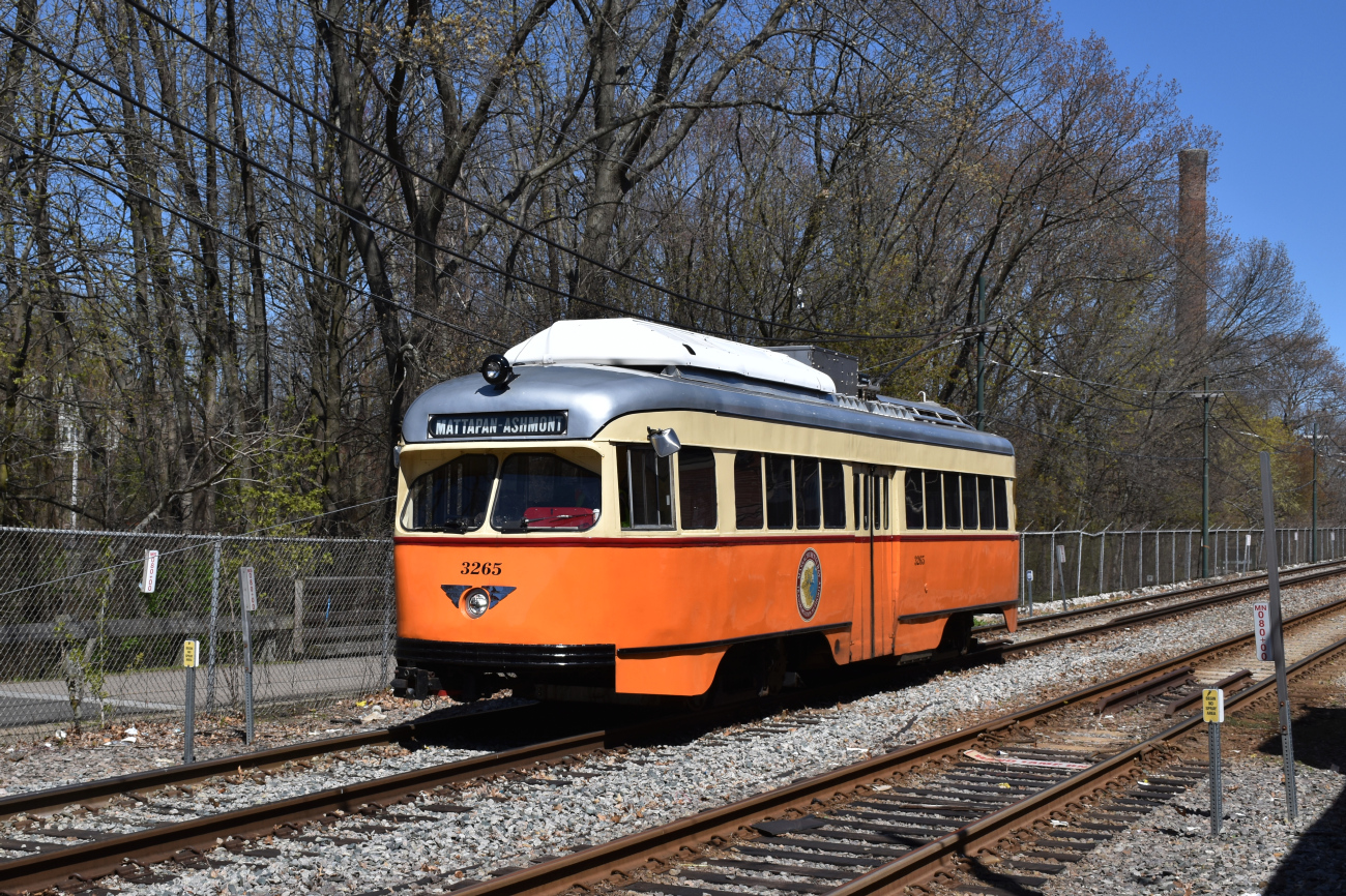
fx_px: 1682
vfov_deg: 29.8
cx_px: 673
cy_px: 448
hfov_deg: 43.6
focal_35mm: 45
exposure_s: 1/640
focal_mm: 30
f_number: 7.1
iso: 125
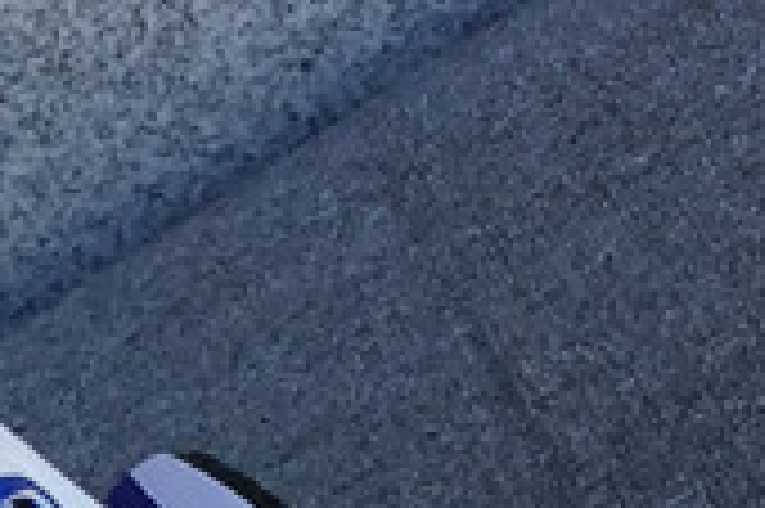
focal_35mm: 171
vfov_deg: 7.9
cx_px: -333
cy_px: 681
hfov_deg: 11.6
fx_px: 3630
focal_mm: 3.3
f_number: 2.4
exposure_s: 1/267
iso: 25
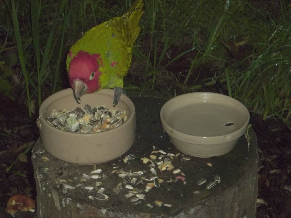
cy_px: 109
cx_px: 146
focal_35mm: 165
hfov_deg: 12.0
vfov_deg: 9.0
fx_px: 1387
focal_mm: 29.5
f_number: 5.9
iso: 400
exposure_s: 1/80
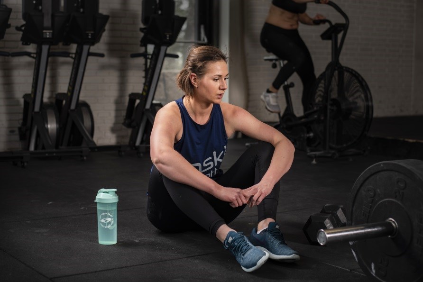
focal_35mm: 50
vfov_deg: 27.0
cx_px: 212
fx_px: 588
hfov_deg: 39.6
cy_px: 141
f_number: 3.2
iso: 50
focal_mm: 50
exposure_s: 1/160
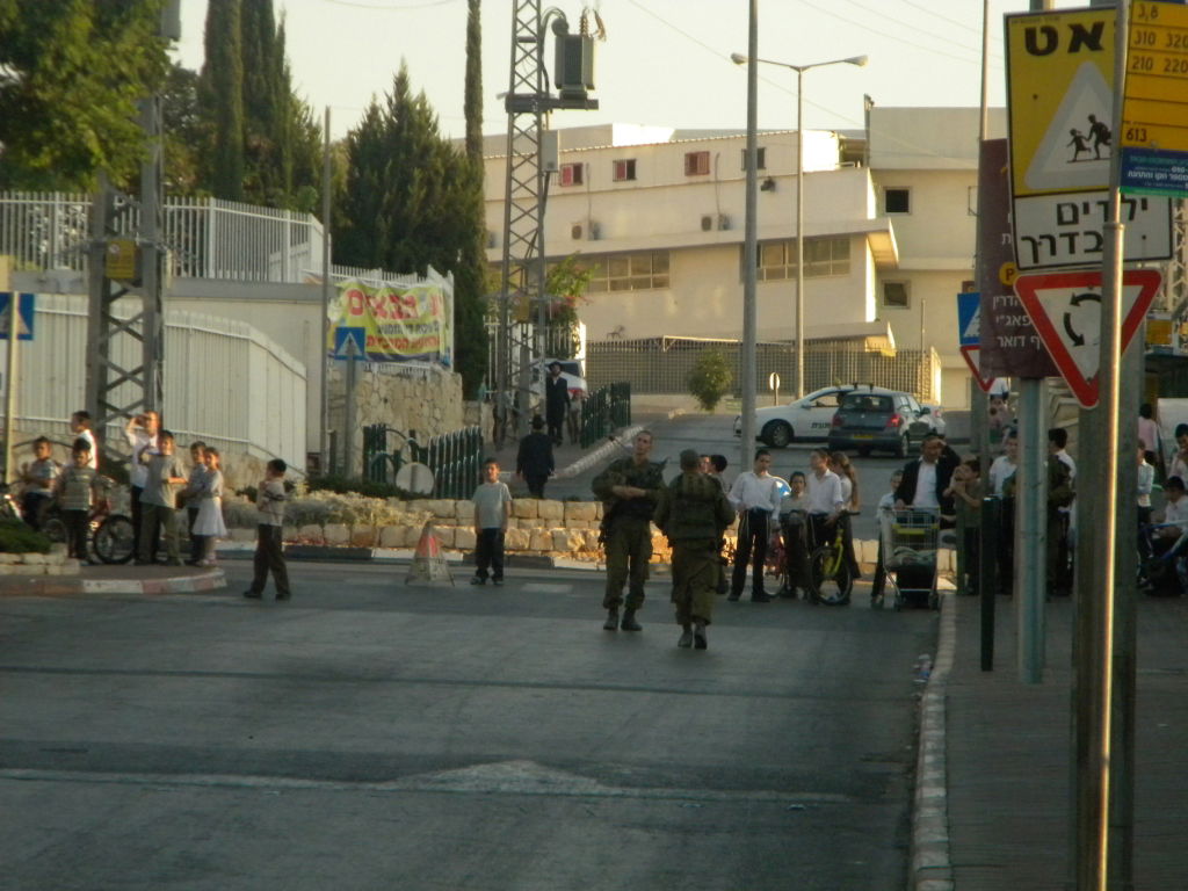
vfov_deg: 6.6
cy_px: 446
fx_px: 7756
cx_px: 594
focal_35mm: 226
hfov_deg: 8.8
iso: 400
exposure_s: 1/620
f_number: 5.4
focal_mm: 41
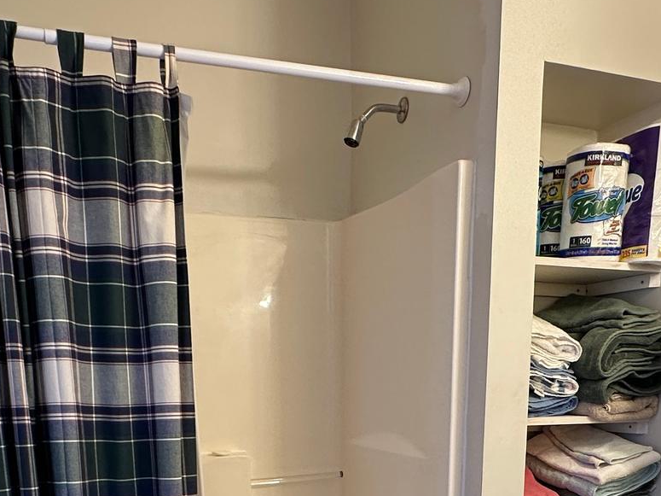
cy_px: 520
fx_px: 706
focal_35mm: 37
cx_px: 301
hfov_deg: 50.1
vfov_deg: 34.4
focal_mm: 2.22
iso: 160
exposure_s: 1/60
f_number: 2.2
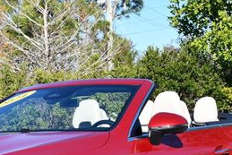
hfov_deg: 13.0
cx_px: 62
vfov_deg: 8.7
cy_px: 142
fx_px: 1019
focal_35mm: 158
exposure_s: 1/250
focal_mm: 32
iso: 110
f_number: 8
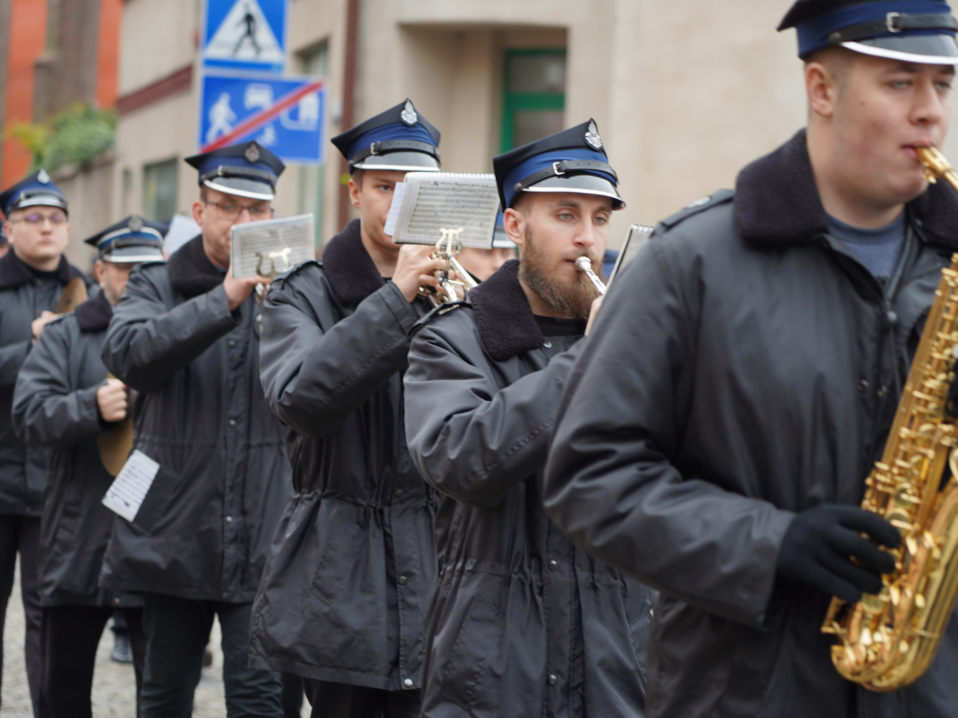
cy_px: 358
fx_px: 3210
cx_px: 513
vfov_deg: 12.8
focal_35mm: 116
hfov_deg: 17.0
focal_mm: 105
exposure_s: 1/100
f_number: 4
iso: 200
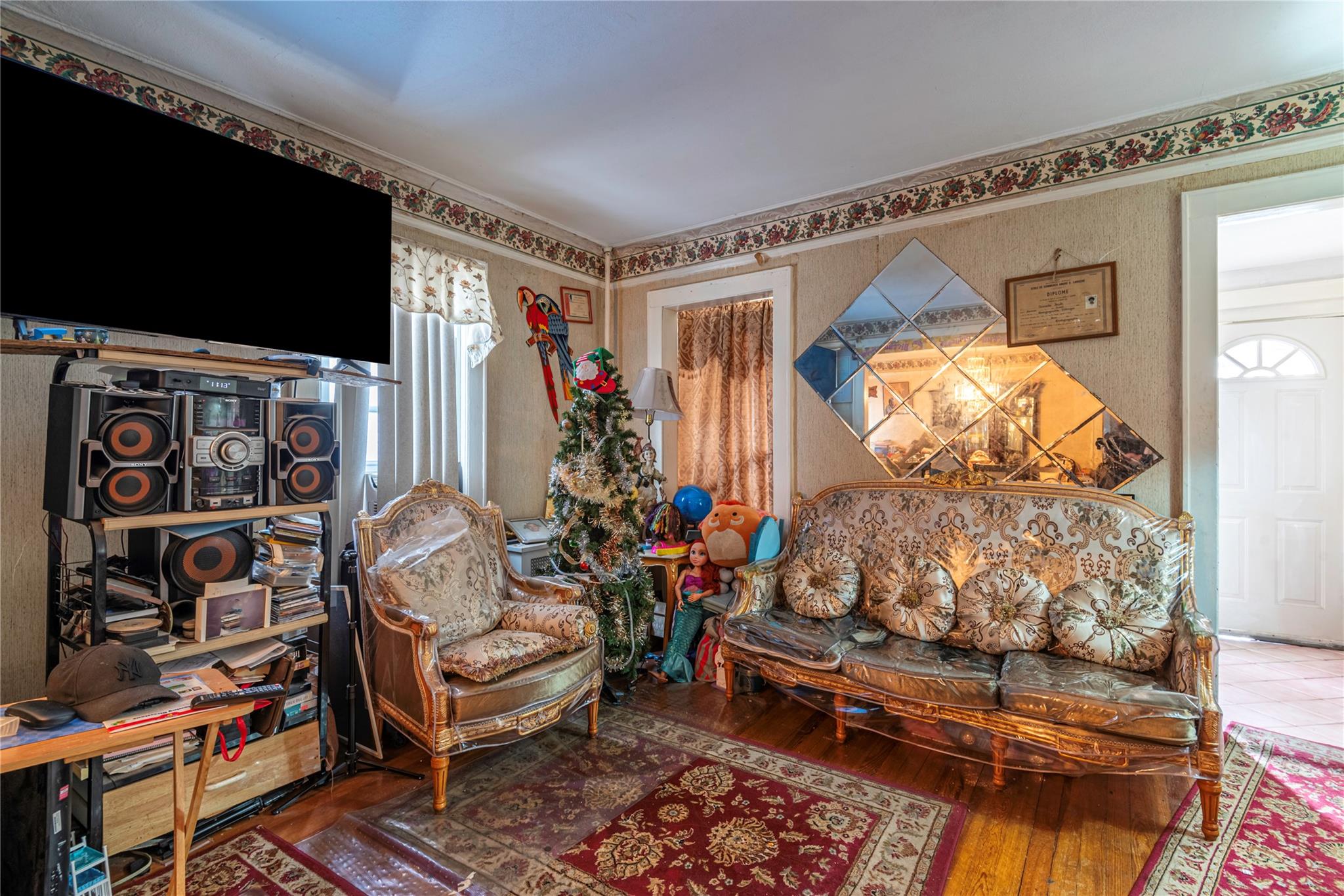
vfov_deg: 73.8
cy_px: 448
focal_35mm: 16
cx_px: 672
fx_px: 597
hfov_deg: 96.7
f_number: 10
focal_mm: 16
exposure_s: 1
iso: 200
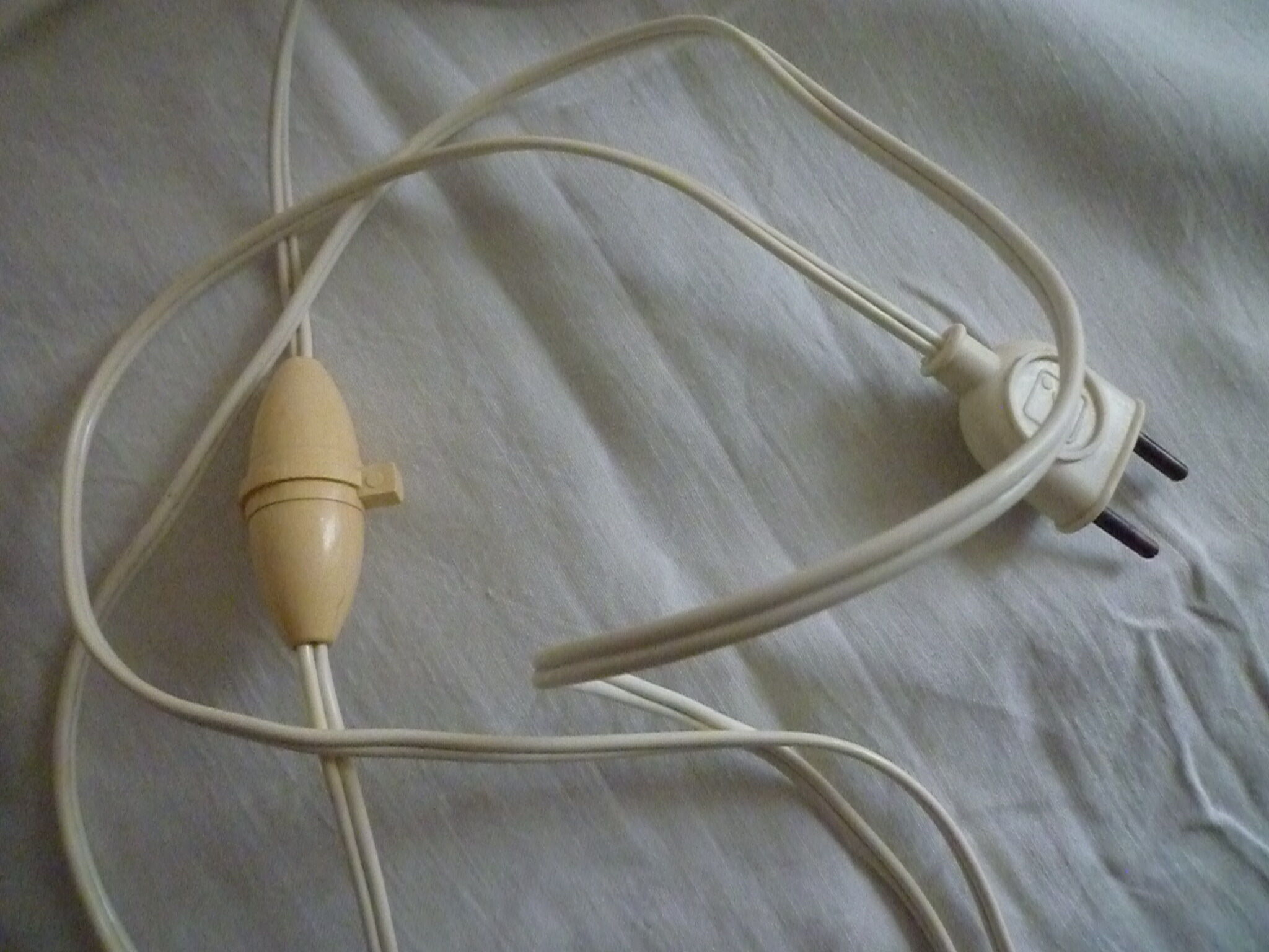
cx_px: 634
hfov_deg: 69.4
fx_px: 916
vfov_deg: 54.9
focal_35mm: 25
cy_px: 476
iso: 1600
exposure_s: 1/500
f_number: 3.5
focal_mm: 4.4
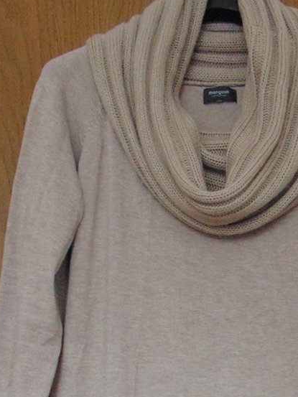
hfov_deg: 27.2
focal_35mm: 53
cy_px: 421
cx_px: 225
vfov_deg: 32.5
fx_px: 608
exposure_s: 1/10
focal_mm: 4
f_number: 3.1
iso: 400
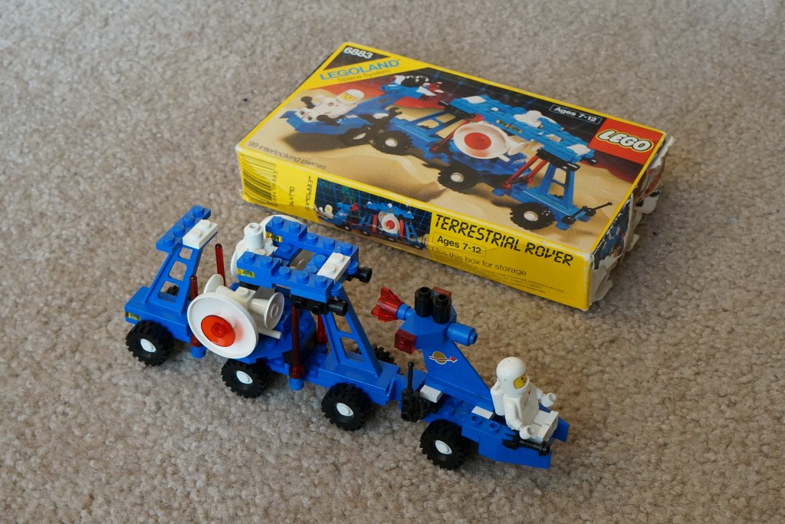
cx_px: 392
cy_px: 262
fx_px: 883
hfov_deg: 47.9
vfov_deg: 33.0
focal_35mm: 40
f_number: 9
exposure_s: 1/15
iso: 800
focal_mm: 27
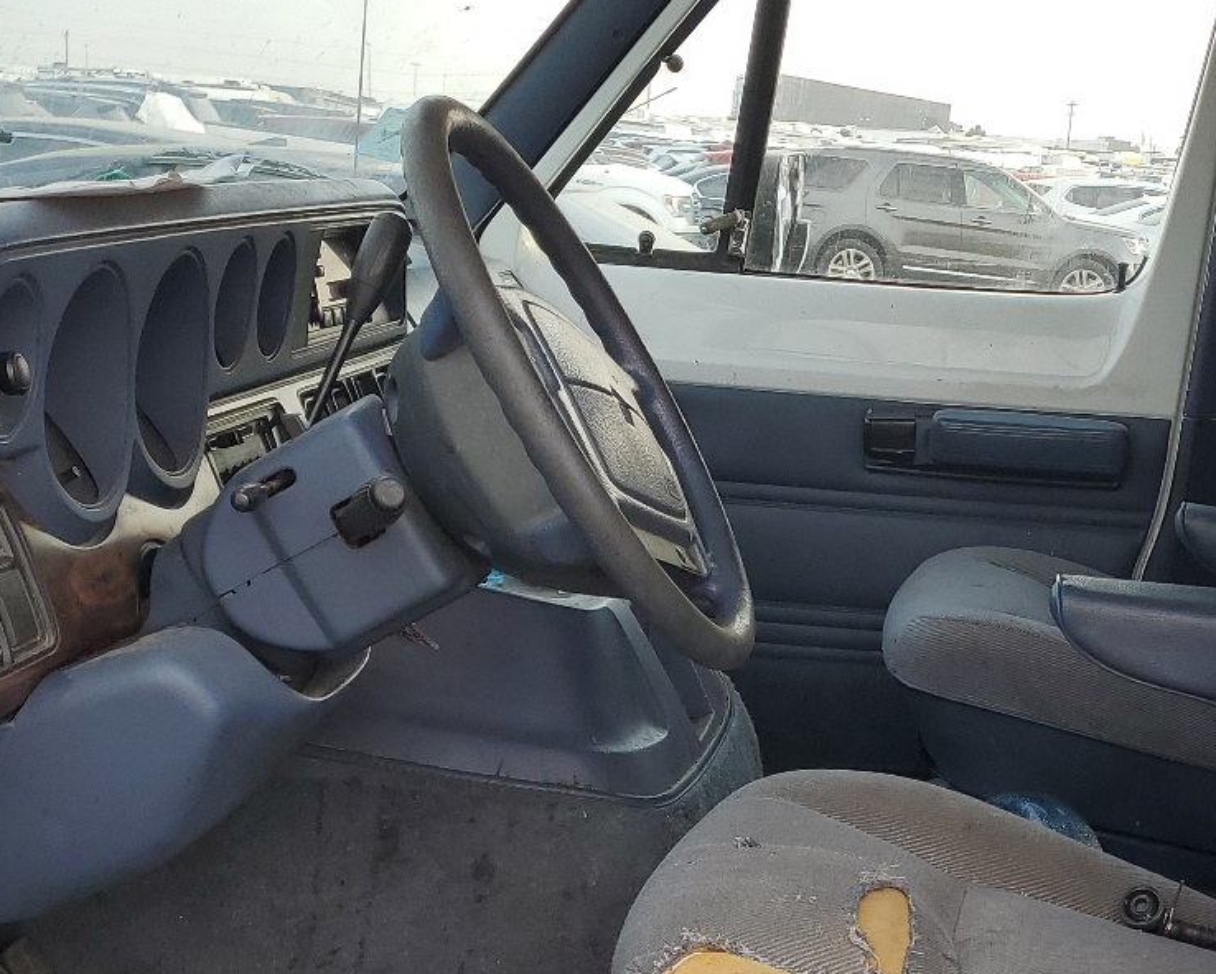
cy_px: 806
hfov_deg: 33.9
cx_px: 796
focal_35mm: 55
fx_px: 1980
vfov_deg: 27.0
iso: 50
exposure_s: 1/476
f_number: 1.5
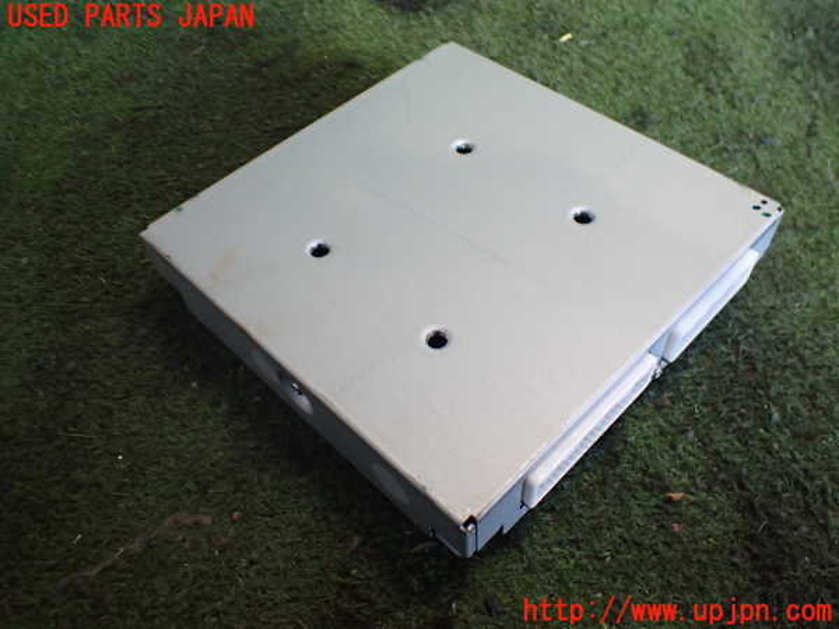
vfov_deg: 46.8
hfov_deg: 60.0
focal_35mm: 30
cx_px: 420
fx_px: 727
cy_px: 314
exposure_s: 1/125
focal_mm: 5.4
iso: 500
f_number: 2.3
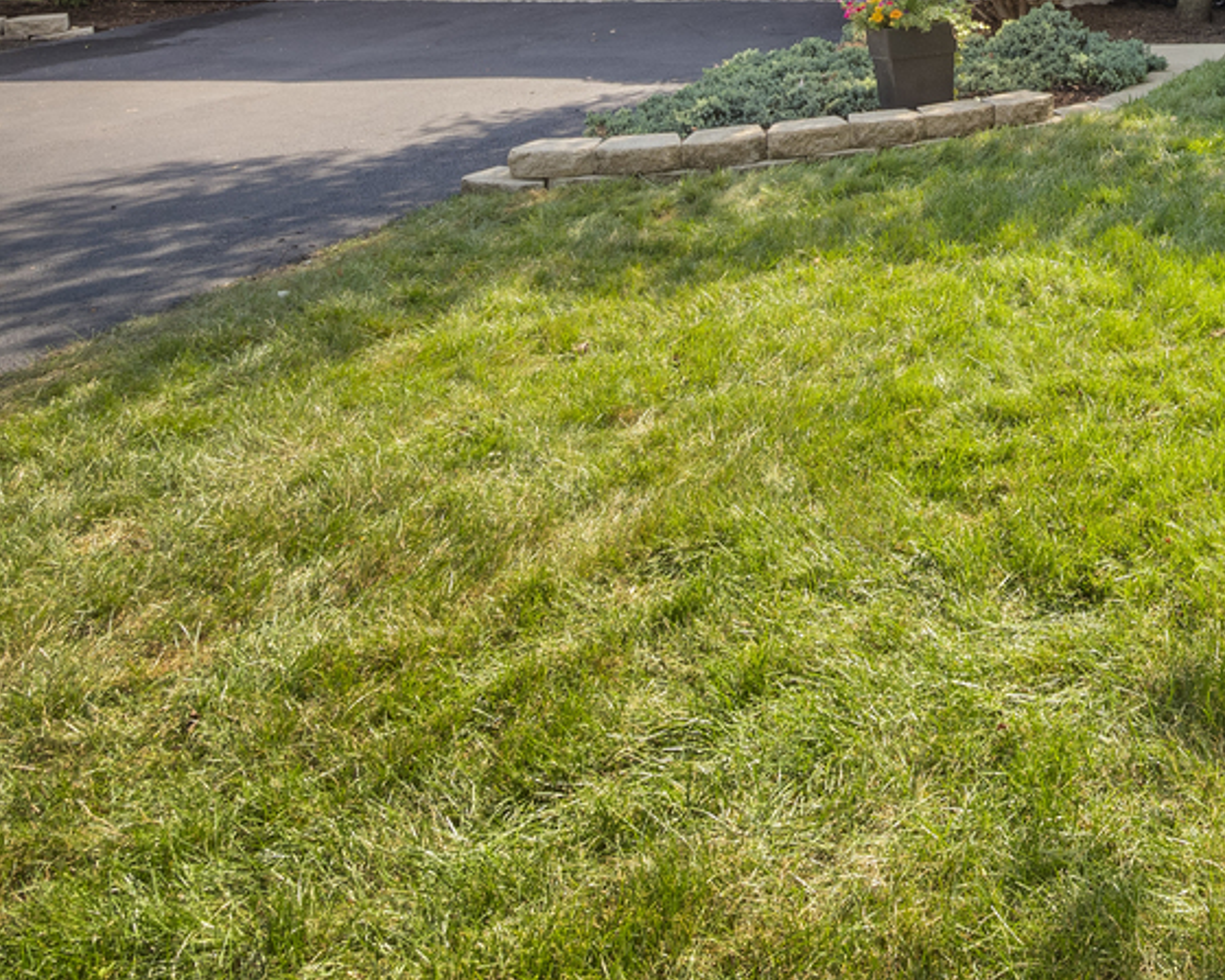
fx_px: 1378
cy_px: -125
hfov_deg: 39.6
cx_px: 1330
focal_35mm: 38
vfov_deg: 33.6
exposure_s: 1/125
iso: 640
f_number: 11
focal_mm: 14
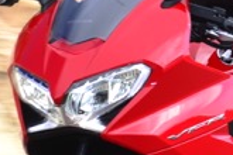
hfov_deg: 10.7
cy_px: 35
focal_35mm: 190
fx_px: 1230
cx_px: 239
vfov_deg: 7.2
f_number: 6.3
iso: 50
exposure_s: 1/60
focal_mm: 29
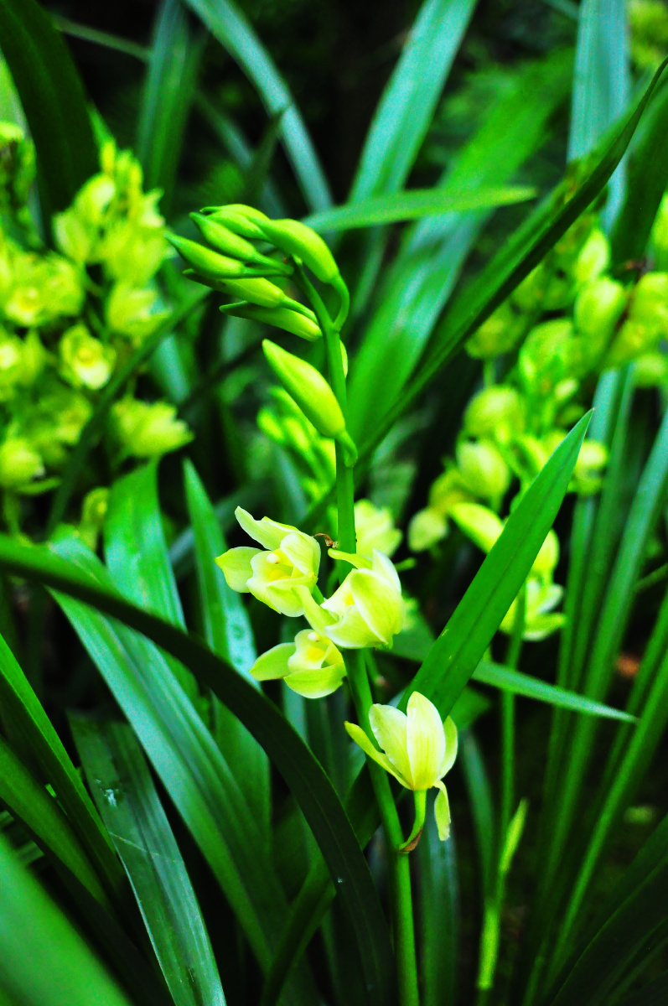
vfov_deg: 53.2
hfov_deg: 36.8
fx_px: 1005
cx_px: 334
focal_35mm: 36
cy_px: 503
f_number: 2.8
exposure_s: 1/4000
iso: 2200
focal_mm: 24
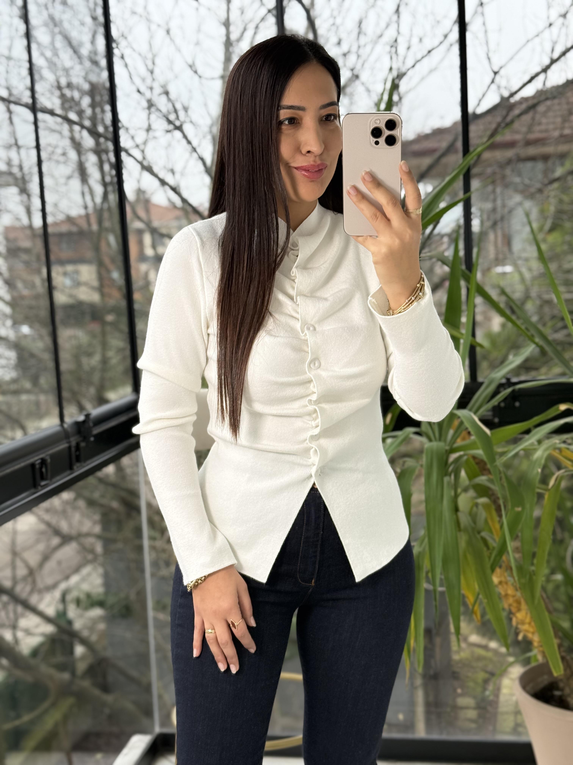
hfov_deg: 30.3
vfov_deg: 39.7
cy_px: 382
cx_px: 286
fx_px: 1059
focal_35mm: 48
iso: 80
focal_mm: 6.76
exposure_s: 1/254
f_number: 1.78
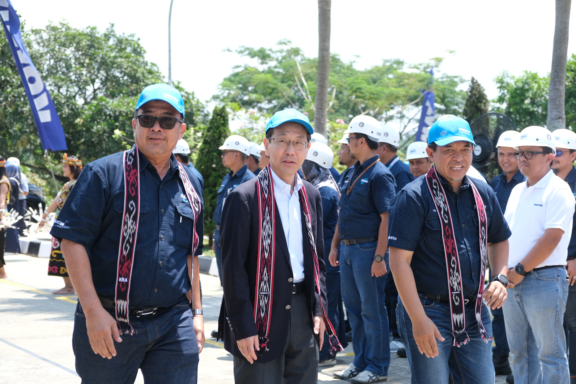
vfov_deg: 18.7
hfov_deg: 27.7
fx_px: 1168
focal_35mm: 73
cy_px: 192
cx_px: 288
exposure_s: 1/400
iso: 160
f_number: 4
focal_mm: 48.4
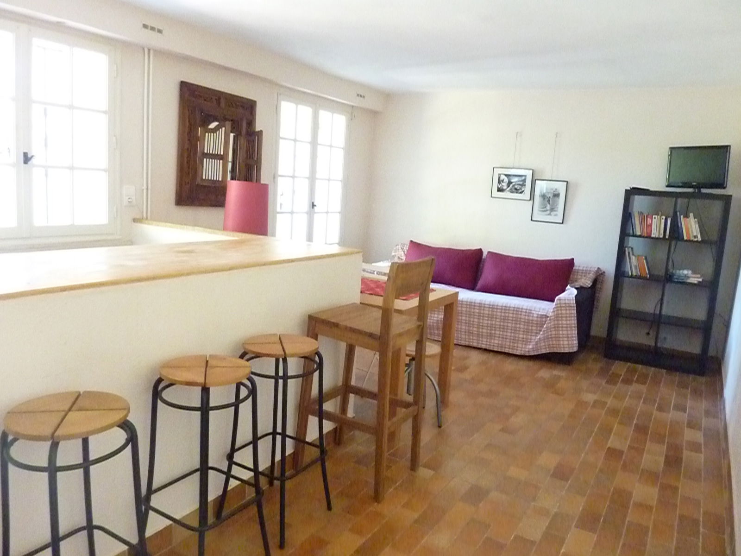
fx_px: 535
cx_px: 370
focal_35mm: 25
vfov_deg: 54.9
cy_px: 278
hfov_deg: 69.4
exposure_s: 1/40
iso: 1600
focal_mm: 4.1
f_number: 3.3
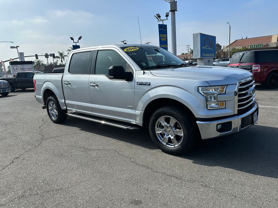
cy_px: 104
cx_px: 139
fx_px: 193
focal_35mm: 24
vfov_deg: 56.8
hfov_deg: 71.6
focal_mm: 6.86
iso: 80
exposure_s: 1/5525
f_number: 1.78
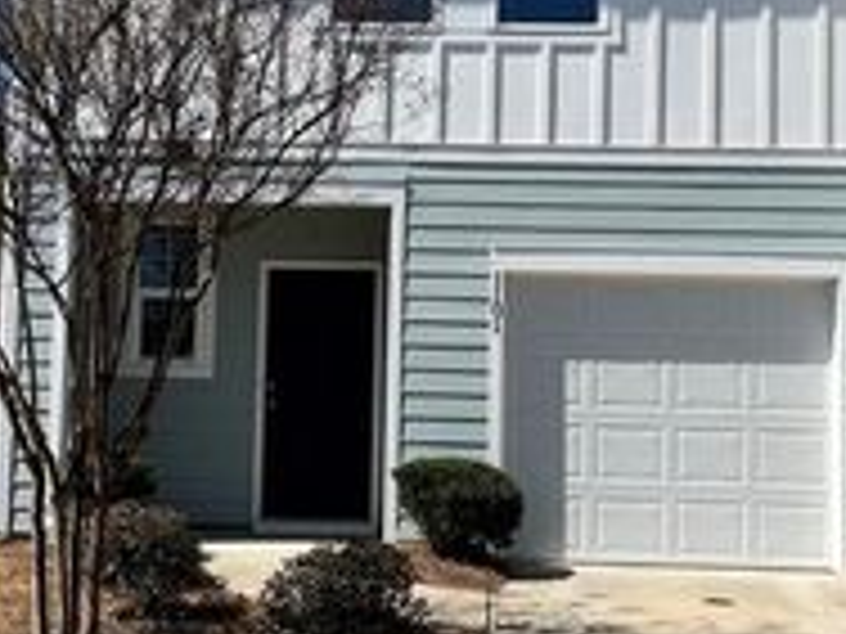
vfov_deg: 21.3
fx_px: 1686
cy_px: 232
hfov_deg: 28.2
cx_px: 400
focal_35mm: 69
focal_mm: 5.1
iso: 50
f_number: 1.6
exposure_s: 1/4651
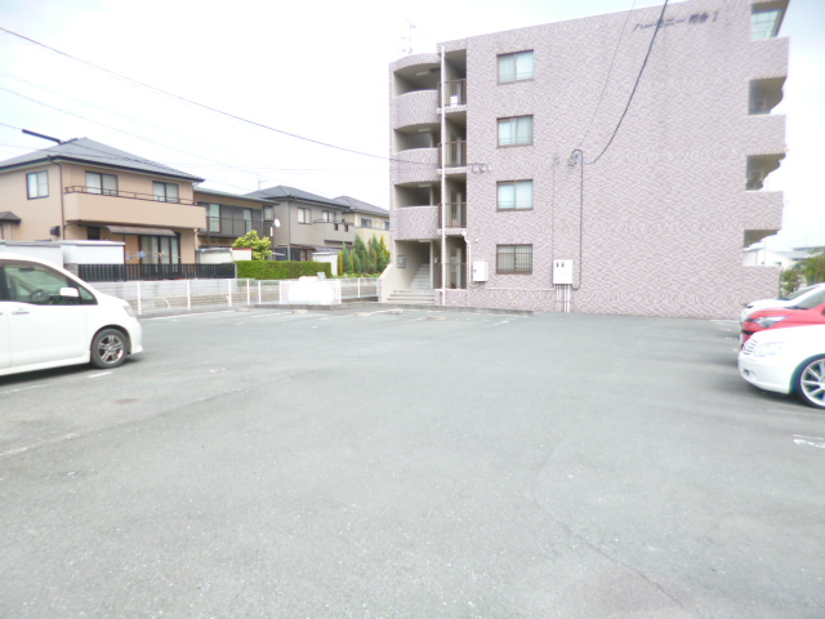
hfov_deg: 71.6
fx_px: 572
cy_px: 310
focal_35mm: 24
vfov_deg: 56.8
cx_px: 412
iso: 100
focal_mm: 4.3
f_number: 2.5
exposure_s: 1/400
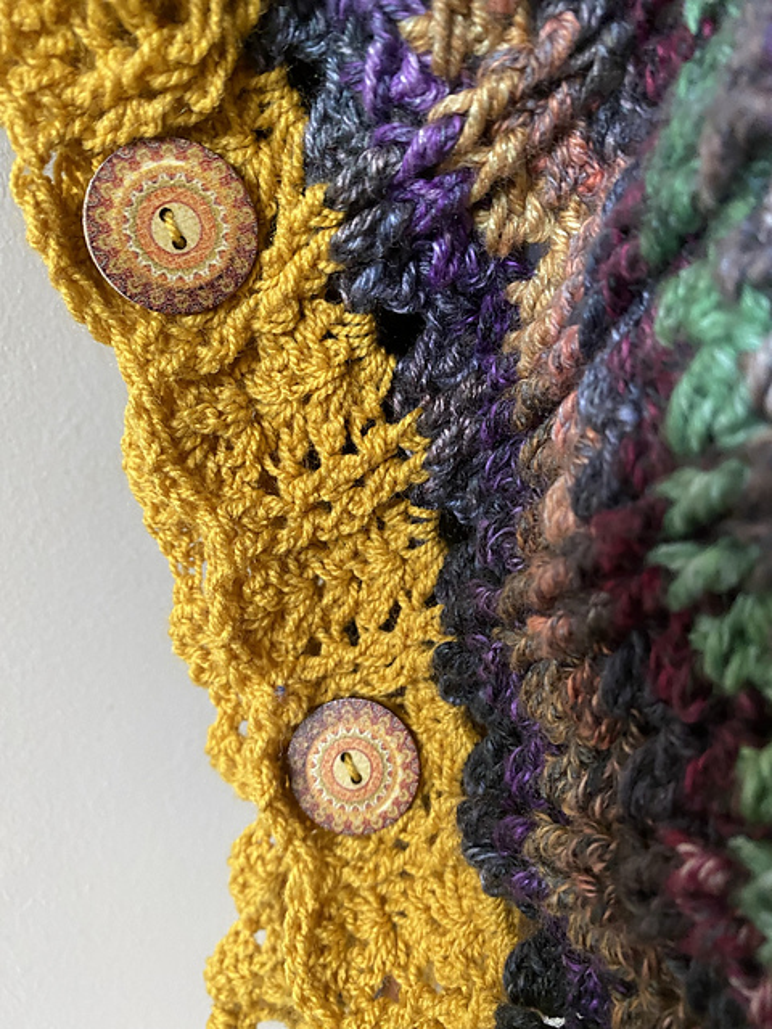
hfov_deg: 53.1
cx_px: 386
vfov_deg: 67.3
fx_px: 773
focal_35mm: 26
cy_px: 514
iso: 400
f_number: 1.8
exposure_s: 1/33
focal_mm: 4.25
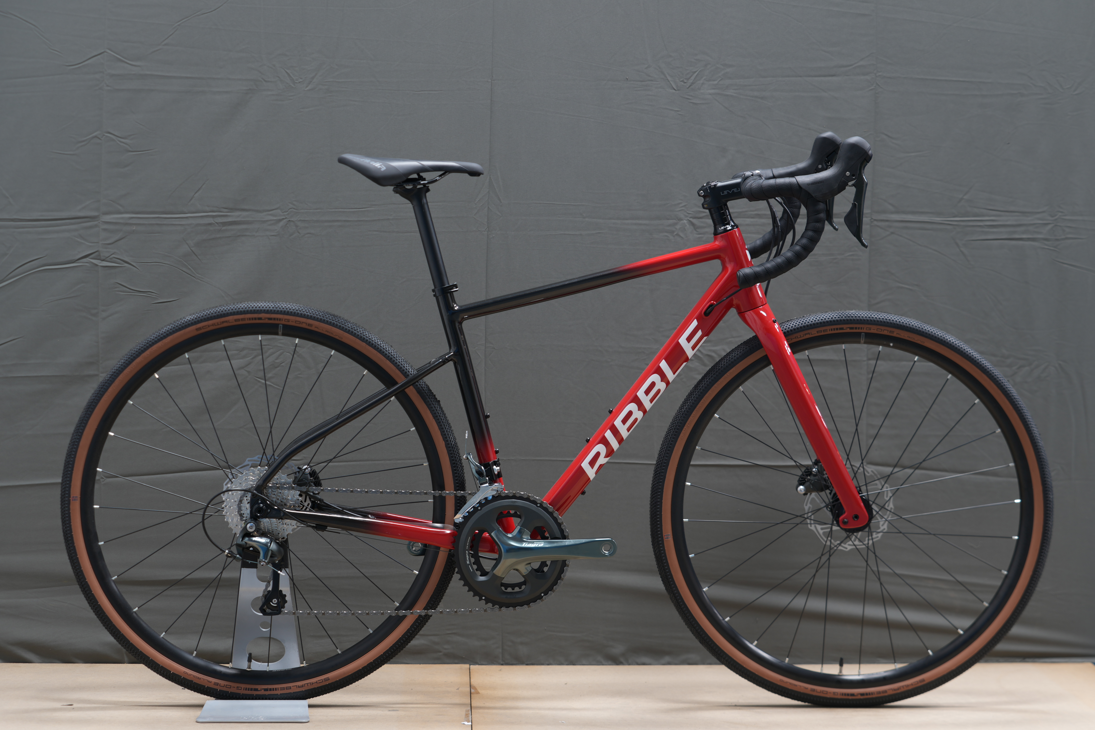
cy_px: 365
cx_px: 548
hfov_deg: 28.8
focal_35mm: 70
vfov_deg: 19.5
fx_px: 2129
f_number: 5
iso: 100
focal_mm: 70
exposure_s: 1/6
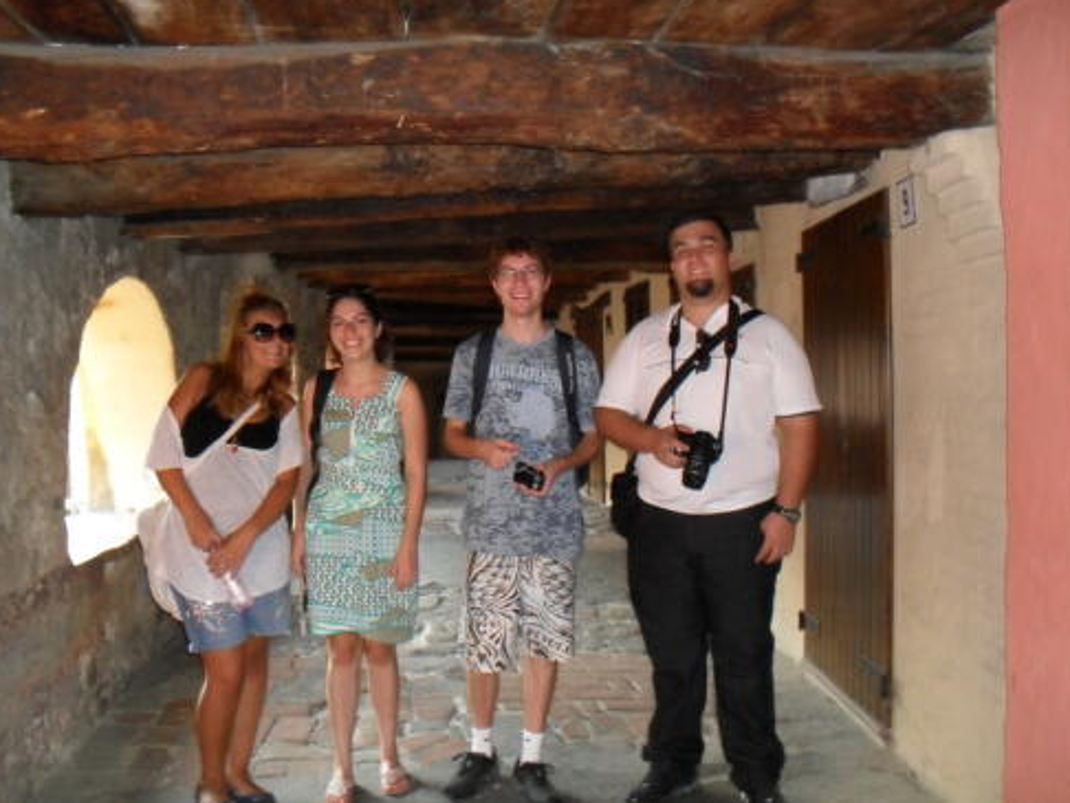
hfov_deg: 51.3
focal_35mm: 36
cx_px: 524
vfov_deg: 39.7
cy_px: 402
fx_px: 1113
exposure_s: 1/45
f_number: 3.2
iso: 240
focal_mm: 6.3
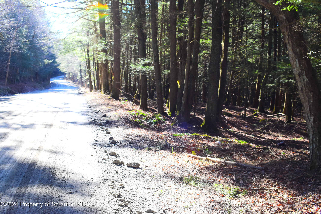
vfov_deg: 35.5
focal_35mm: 38
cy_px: 107
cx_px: 160
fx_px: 334
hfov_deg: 51.3
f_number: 6.3
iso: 400
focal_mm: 25
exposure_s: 1/160
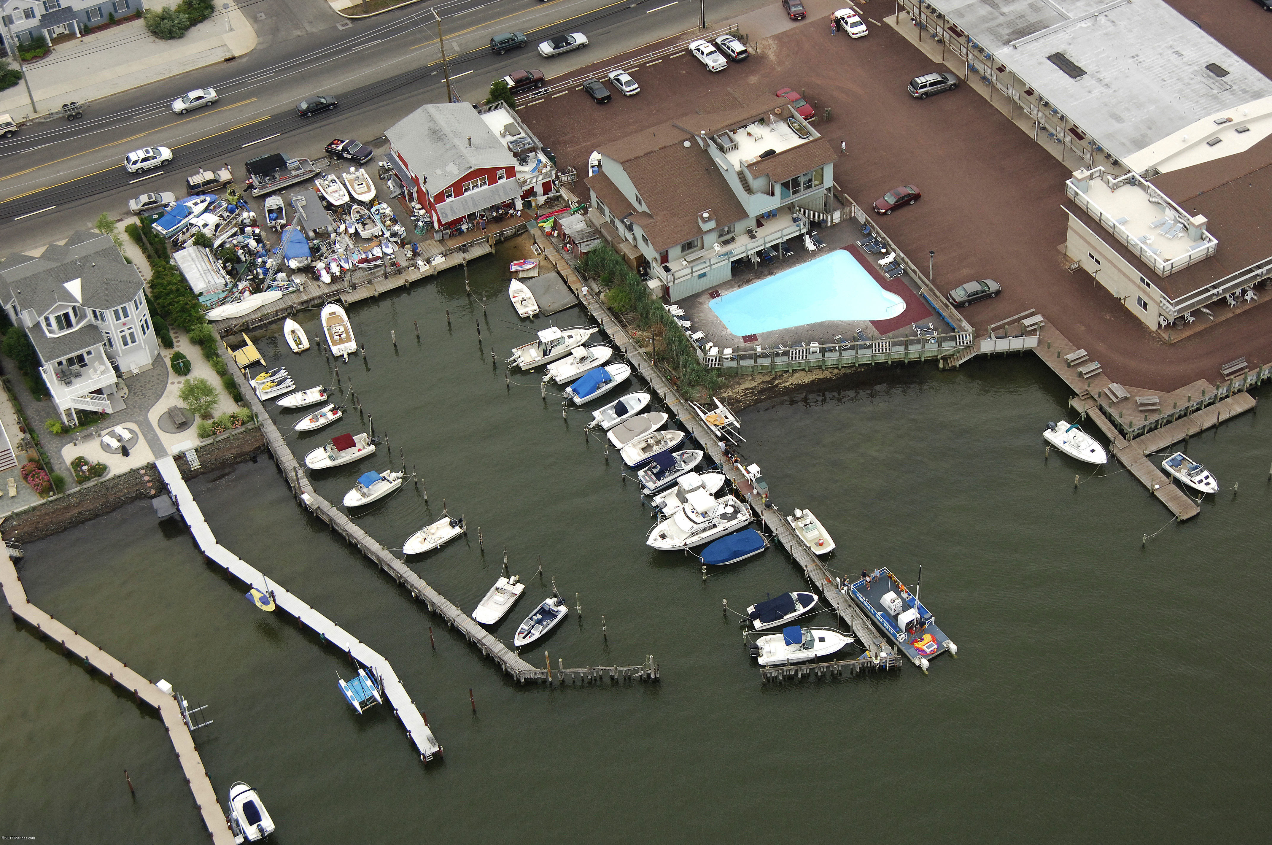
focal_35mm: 63
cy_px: 422
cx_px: 636
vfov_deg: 21.5
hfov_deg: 31.9
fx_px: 2223
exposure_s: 1/1000
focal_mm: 42
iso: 400
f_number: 6.3
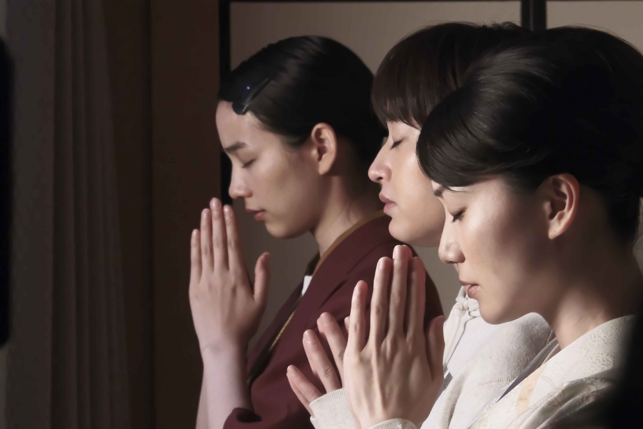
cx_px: 322
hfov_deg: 10.1
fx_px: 3626
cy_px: 214
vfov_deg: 6.8
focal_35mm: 203
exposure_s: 1/38
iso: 12800
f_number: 16
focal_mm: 135
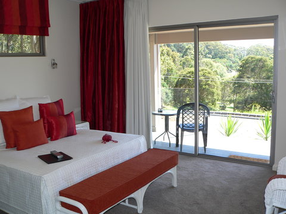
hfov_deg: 51.4
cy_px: 107
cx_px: 143
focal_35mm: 36
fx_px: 297
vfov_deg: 39.7
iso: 80
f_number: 3.7
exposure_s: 1/100
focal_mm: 6
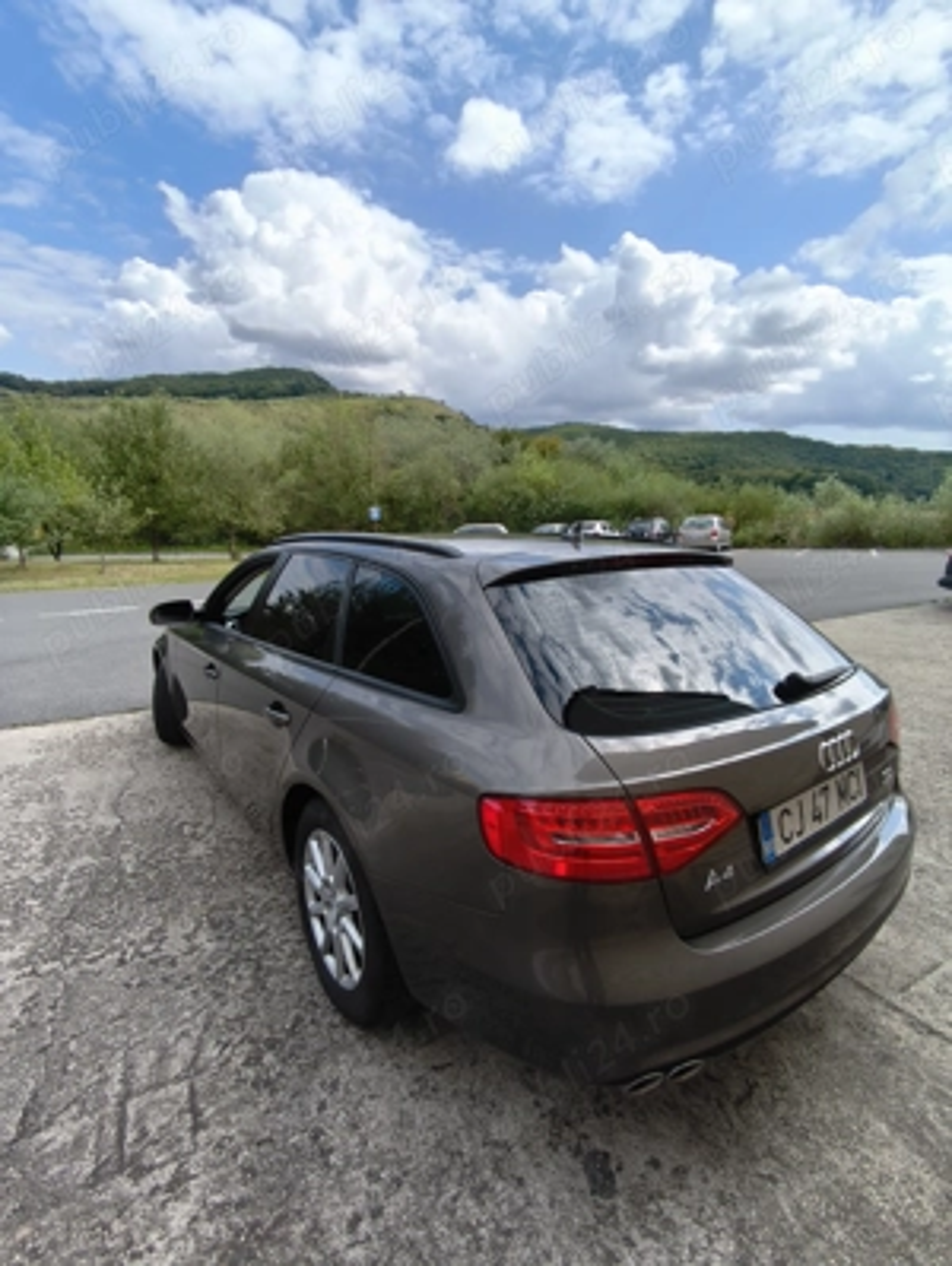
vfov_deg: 98.1
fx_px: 549
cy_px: 633
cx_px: 476
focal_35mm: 15
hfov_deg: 81.8
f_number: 2.2
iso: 50
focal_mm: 1.65
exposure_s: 1/461
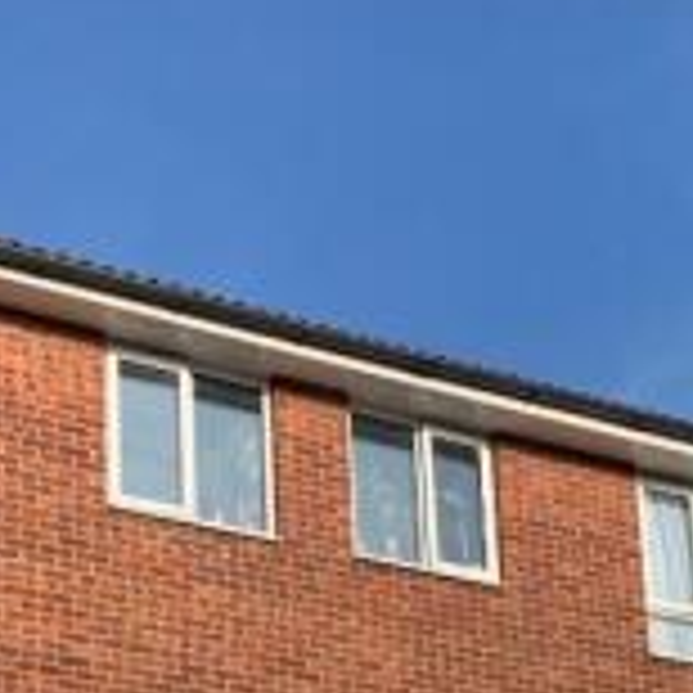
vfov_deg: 18.7
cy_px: 857
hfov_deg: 19.9
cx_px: 353
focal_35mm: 87
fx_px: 1971
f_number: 1.8
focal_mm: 4.25
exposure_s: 1/2114
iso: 25
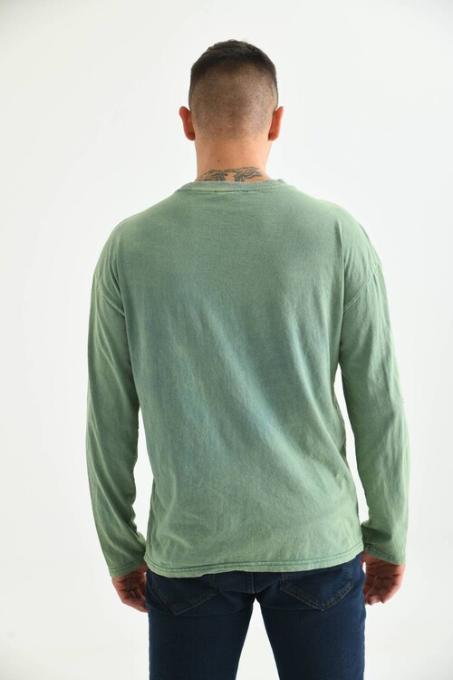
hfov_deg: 24.2
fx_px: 1057
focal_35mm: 56
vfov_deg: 35.6
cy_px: 340
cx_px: 226
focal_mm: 56
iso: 160
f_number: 5.6
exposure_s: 1/125
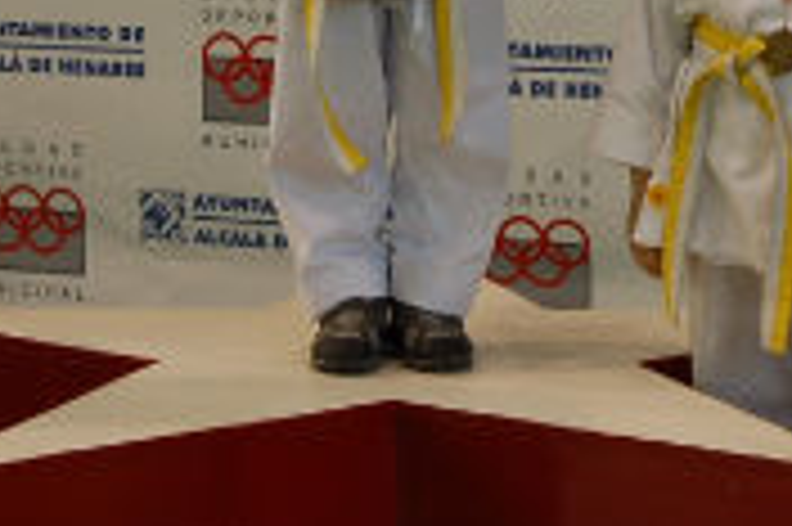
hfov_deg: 12.9
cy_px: -63
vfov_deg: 8.6
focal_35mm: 159
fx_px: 3488
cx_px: 522
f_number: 4
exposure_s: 1/60
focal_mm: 31
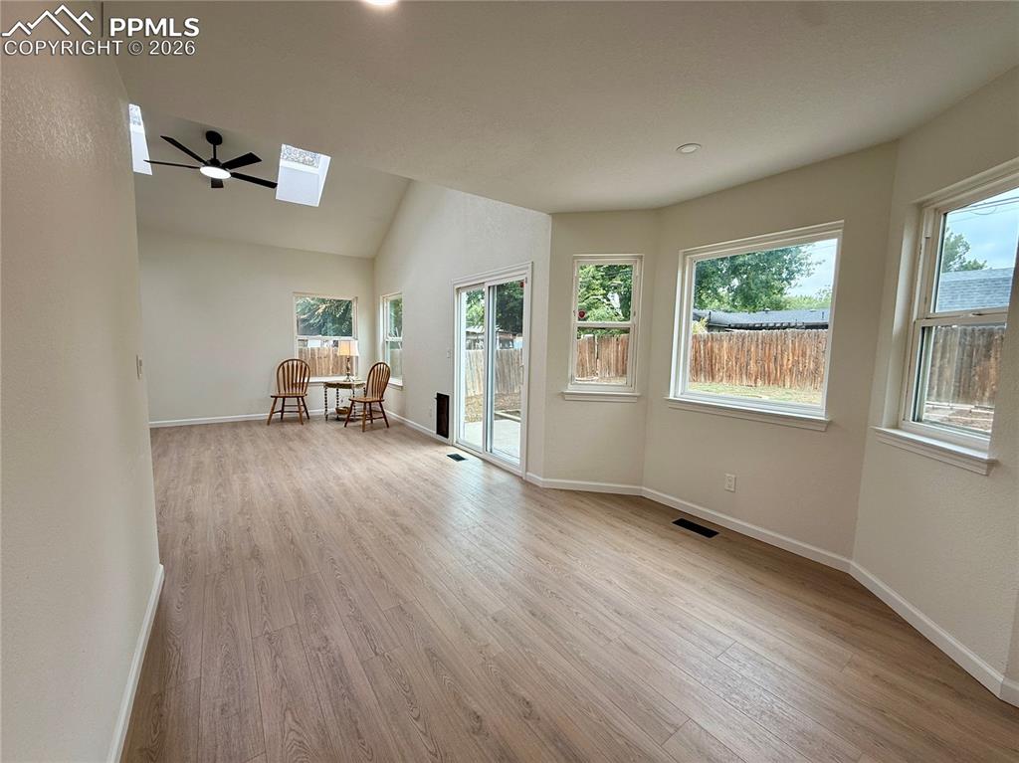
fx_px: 412
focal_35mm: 14
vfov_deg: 85.6
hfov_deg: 102.1
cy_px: 382
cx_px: 510
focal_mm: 2.22
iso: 50
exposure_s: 1/137
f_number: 2.2
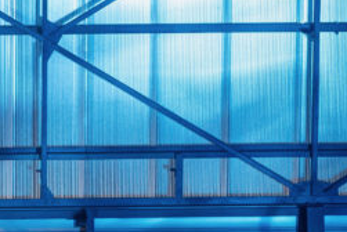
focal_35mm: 347
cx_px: -281
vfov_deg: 3.9
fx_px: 3349
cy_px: 435
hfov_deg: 5.8
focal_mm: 85
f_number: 2
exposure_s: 1/125
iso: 1600
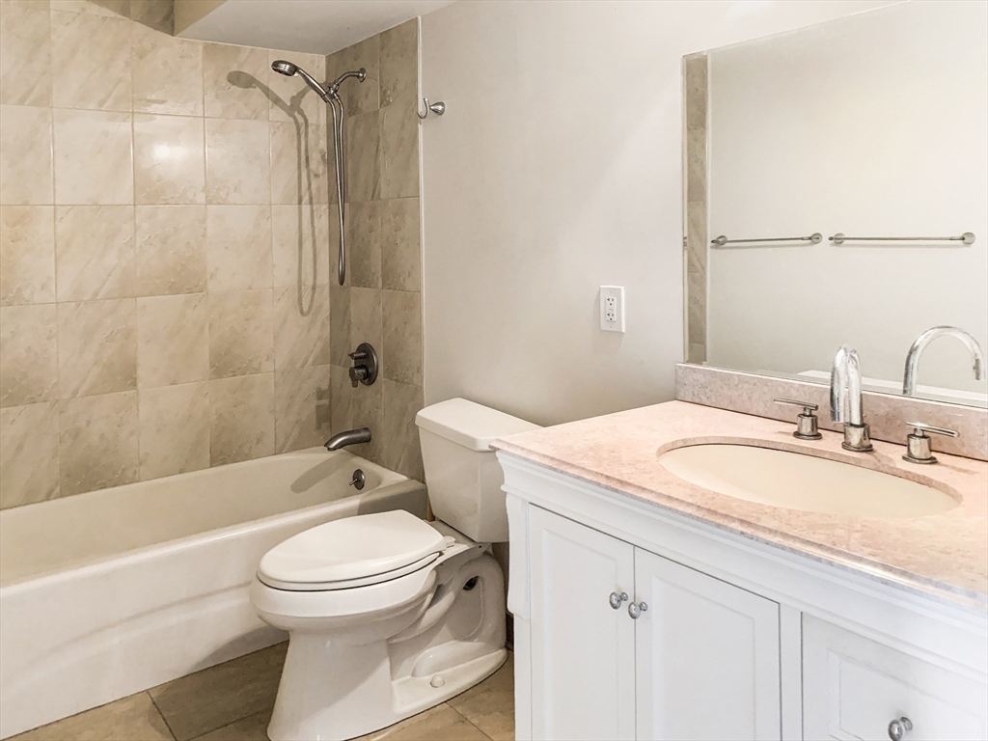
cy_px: 370
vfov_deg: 53.1
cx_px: 494
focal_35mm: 26
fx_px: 742
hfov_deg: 67.3
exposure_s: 1/60
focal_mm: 4.25
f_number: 1.8
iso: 400
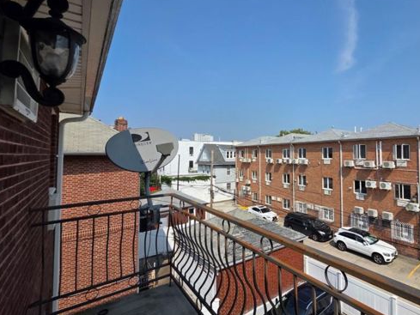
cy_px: 145
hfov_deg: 89.0
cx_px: 265
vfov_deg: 74.6
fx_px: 206
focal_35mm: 17
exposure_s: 1/2565
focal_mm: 2.2
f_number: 1.9
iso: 40
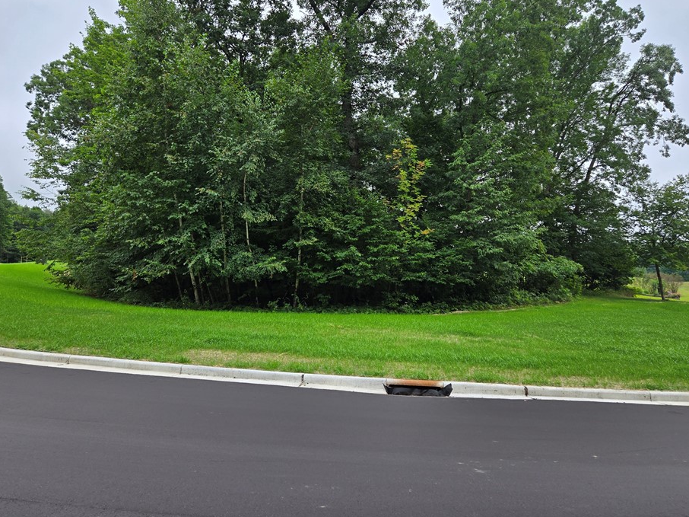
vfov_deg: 52.9
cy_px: 228
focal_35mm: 26
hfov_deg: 67.3
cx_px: 346
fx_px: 517
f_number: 1.8
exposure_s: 1/354
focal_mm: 5.4
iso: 25
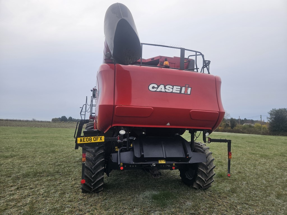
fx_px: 191
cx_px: 144
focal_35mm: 23
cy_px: 108
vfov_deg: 58.9
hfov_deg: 73.9
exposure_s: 1/180
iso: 40
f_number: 1.8
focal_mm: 5.4
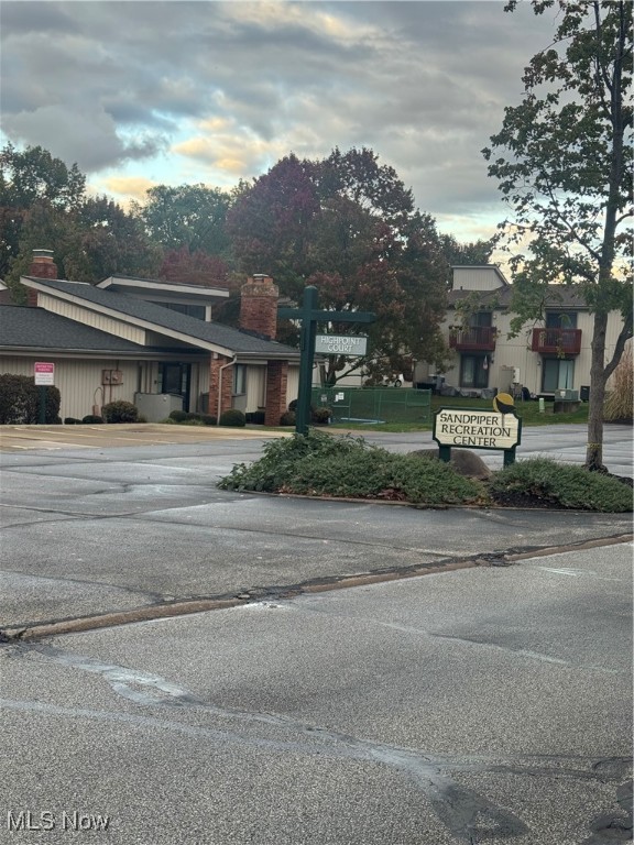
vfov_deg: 39.7
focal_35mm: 48
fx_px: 1172
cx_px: 317
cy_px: 422
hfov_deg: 30.3
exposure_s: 1/245
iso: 64
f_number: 1.78
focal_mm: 6.76
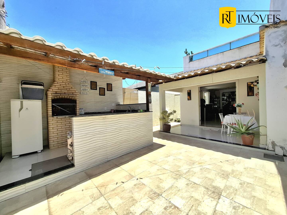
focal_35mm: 13
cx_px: 144
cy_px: 108
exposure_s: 1/1429
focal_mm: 1.74
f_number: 2.2
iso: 40
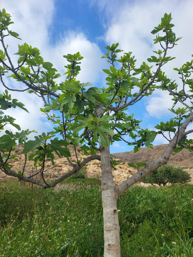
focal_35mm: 24
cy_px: 128
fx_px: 178
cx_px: 96
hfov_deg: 56.8
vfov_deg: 71.6
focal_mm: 5
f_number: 1.8
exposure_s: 1/1606
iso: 40
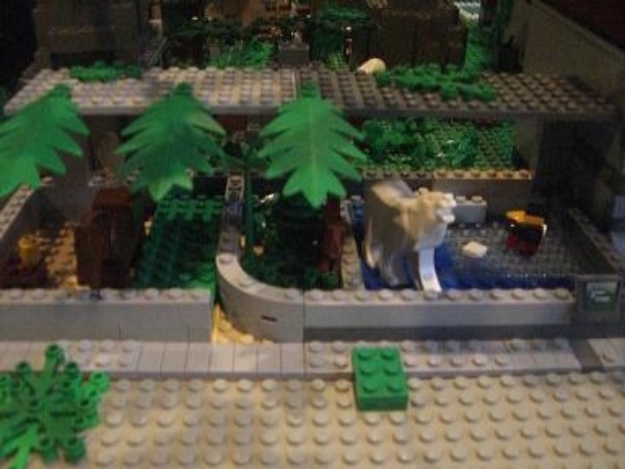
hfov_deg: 49.0
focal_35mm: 38
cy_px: 234
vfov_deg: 37.7
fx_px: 686
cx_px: 312
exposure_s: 1/15
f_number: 2.7
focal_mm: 6.2
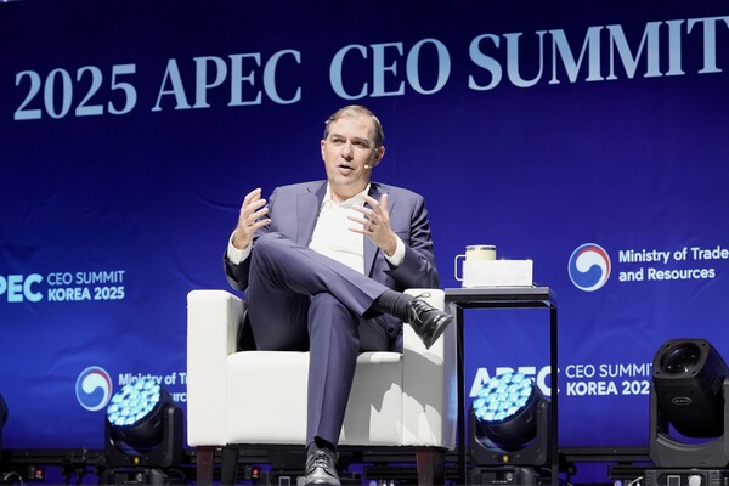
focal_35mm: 140
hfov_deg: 14.7
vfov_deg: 9.8
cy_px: 243
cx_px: 364
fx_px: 2835
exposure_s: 1/160
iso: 1000
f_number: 4
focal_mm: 140
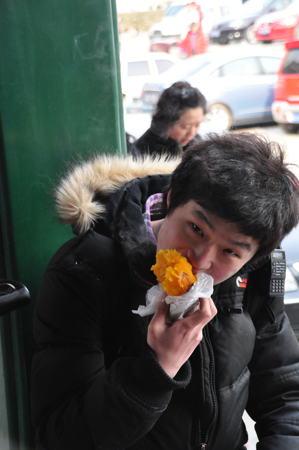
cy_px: 225
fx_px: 1124
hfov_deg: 15.1
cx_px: 150
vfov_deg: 22.6
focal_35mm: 90
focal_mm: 60
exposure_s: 1/640
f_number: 5
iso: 1600
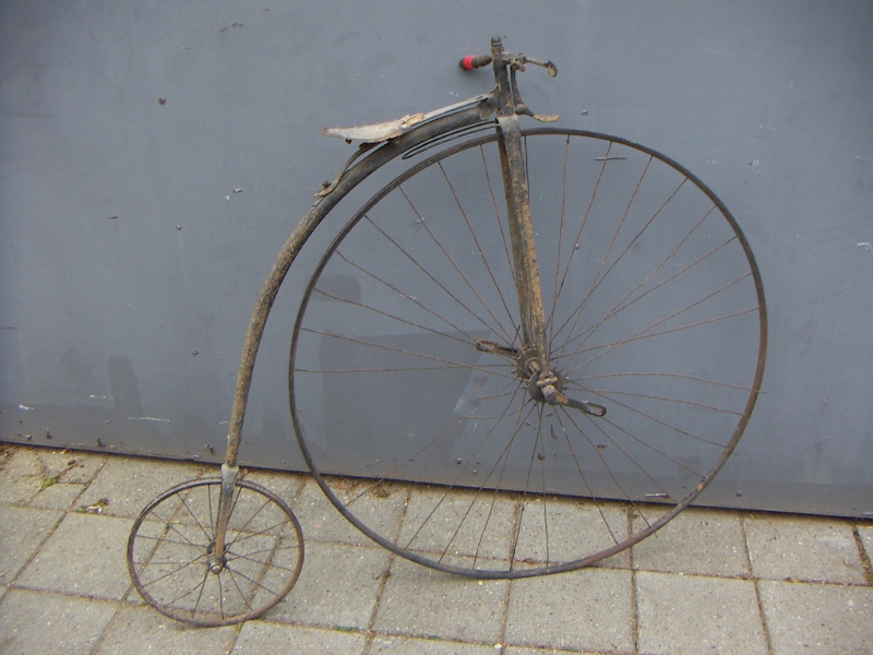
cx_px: 436
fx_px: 908
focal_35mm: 36
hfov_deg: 51.4
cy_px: 328
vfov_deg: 39.7
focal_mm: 4.7
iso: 50
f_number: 2.8
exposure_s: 1/125
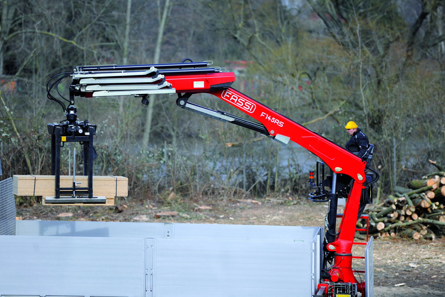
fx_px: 2410
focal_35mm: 195
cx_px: 222
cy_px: 148
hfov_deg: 10.5
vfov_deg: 7.0
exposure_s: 1/640
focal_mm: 195
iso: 100
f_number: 3.2
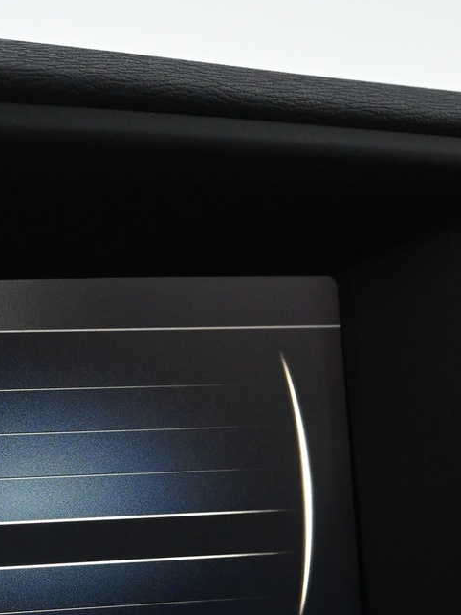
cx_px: -49
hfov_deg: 17.8
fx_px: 1421
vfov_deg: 24.0
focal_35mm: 80
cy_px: 497
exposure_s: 1/60
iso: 2500
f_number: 4
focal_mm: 22
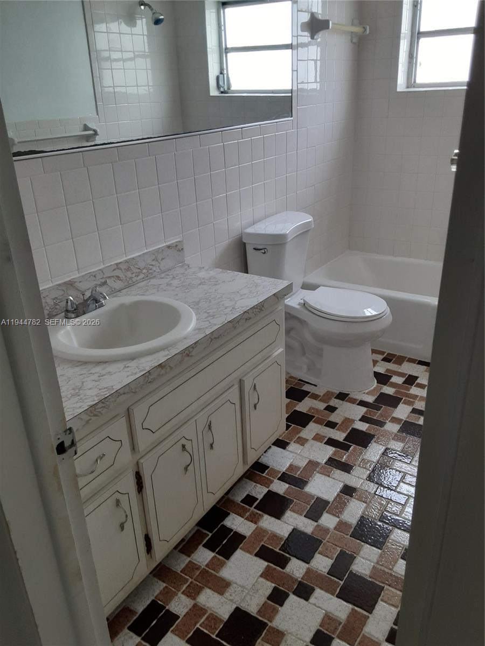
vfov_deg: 65.3
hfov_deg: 51.4
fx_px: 504
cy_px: 323
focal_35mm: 27
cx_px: 242
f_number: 1.9
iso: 50
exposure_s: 1/60
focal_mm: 2.91
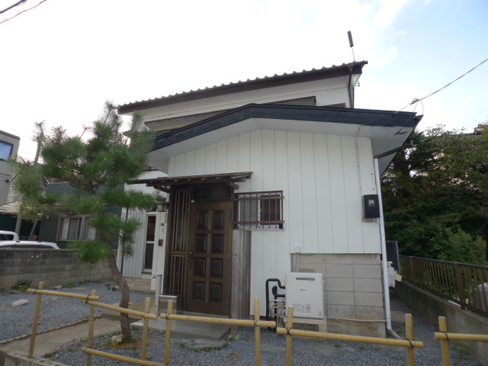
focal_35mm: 18
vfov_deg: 71.6
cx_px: 244
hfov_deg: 87.8
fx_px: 254
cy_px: 183
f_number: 3.2
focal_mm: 3.9
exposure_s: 1/400
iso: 100
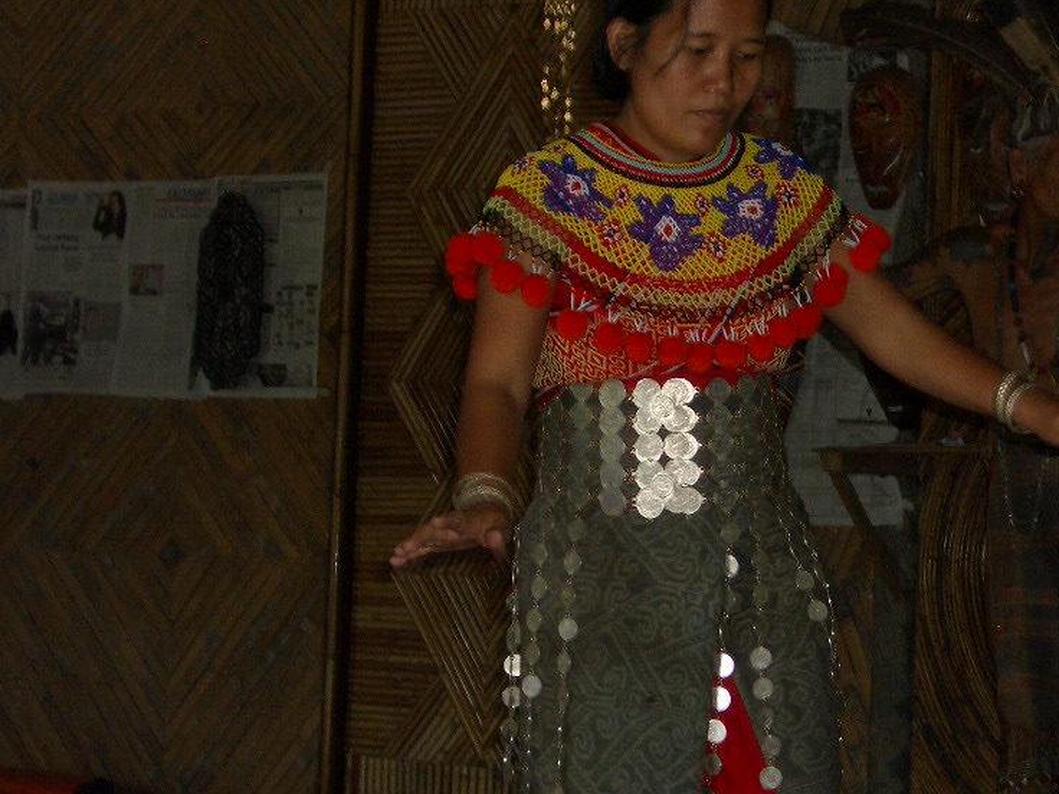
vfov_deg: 14.4
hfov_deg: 19.0
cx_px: 691
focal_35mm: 103
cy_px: 381
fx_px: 3151
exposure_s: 1/60
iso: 100
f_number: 3.9
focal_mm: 12.2
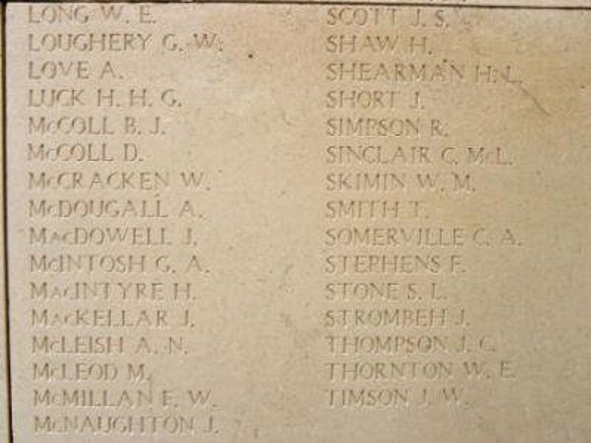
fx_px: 563
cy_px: 222
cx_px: 296
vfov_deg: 42.9
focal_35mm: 33
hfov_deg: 55.4
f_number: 2.8
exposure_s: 1/70.2
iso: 85
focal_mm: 5.9
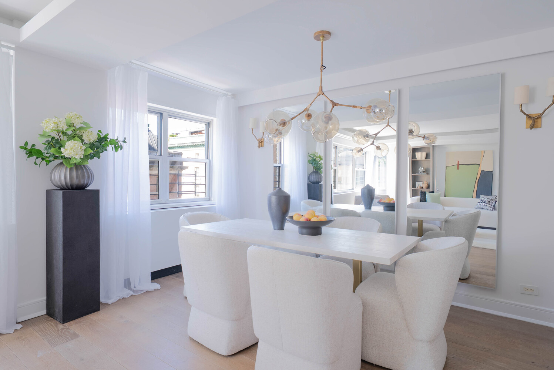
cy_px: 185
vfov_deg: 67.5
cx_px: 277
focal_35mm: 18
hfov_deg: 90.0
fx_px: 277
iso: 100
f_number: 7.1
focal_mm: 18
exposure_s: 1/1.25
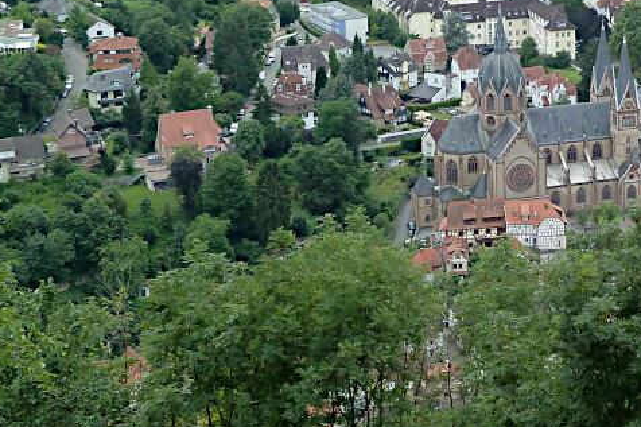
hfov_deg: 20.5
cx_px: 614
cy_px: 58
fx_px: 1726
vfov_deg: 14.0
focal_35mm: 97
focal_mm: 6.1
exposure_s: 1/250
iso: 125
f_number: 4
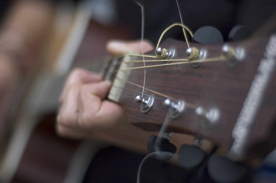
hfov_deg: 27.0
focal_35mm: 75
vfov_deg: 18.1
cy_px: 92
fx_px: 574
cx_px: 138
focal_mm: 50
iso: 250
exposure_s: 1/125
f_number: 1.8
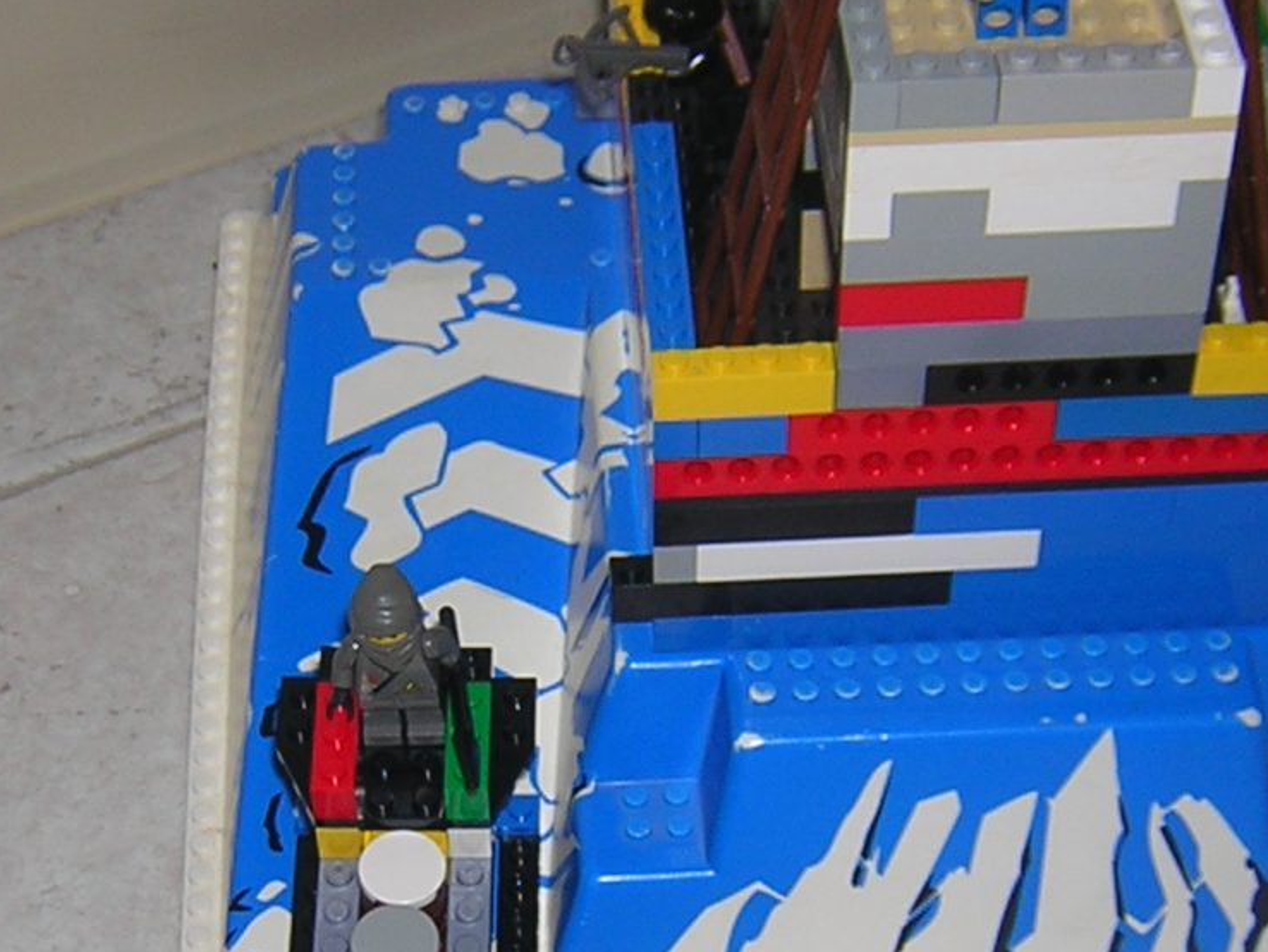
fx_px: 2858
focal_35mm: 78
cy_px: 638
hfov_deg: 25.0
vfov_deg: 18.9
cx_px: 545
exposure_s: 1/60.1
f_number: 2.6
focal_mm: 4.7
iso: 100
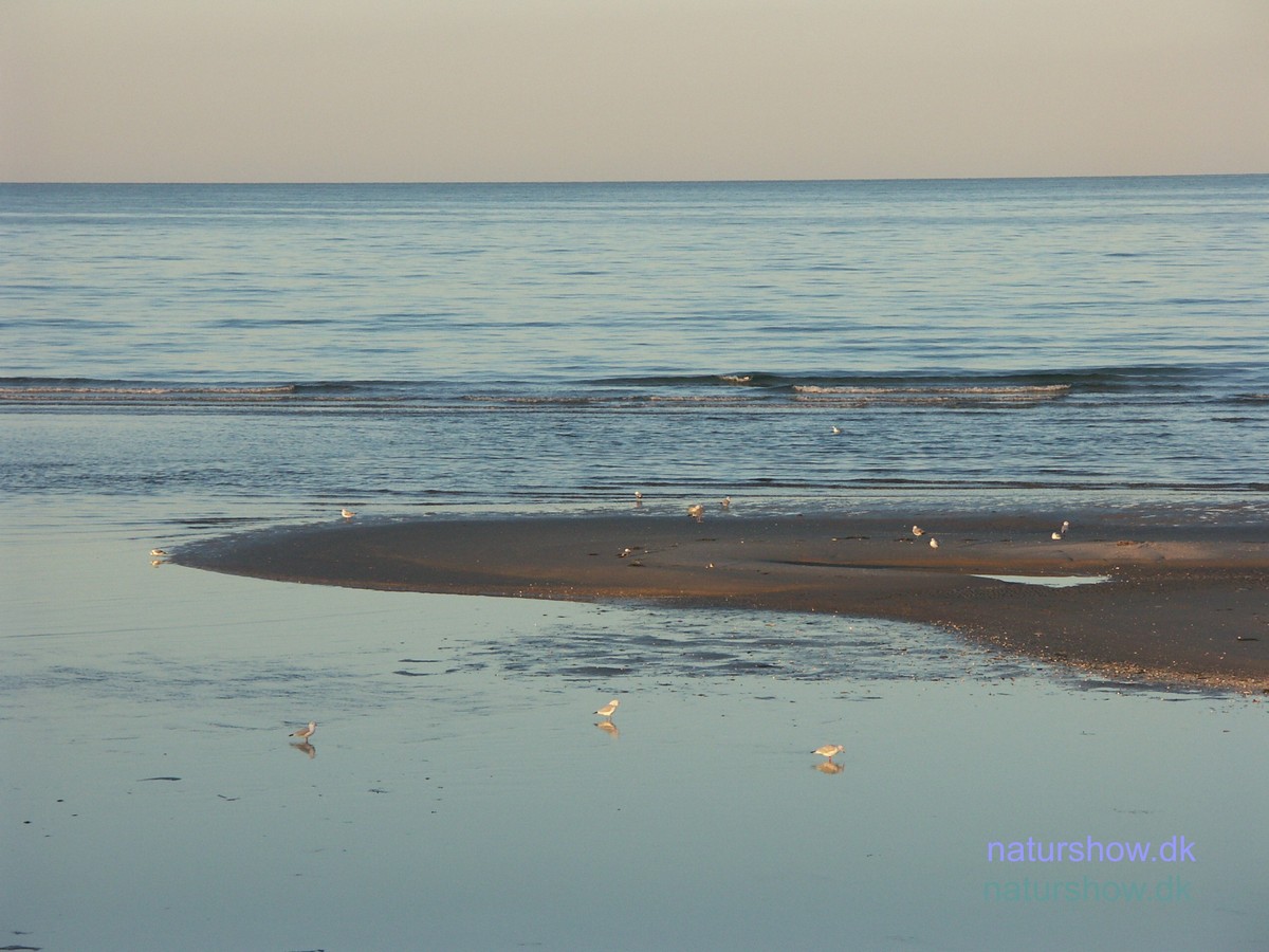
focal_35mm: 164
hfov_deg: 12.0
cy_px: 476
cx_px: 634
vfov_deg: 9.1
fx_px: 6012
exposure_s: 1/400
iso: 100
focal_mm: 41.63
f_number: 5
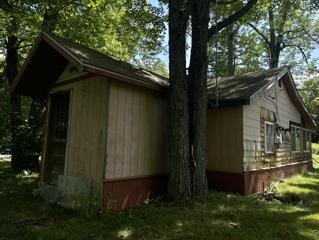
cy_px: 120
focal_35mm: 25
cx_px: 160
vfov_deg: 54.9
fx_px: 230
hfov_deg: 69.4
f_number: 1.6
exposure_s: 1/8547
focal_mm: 5.1
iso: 32
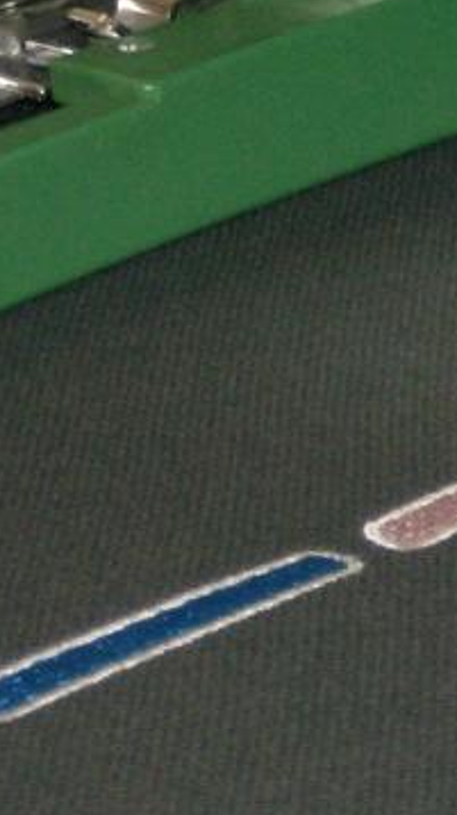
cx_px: 913
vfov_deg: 8.2
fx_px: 5674
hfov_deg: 4.5
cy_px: 291
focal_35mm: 263
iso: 200
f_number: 4.2
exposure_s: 1/101
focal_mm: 14.1
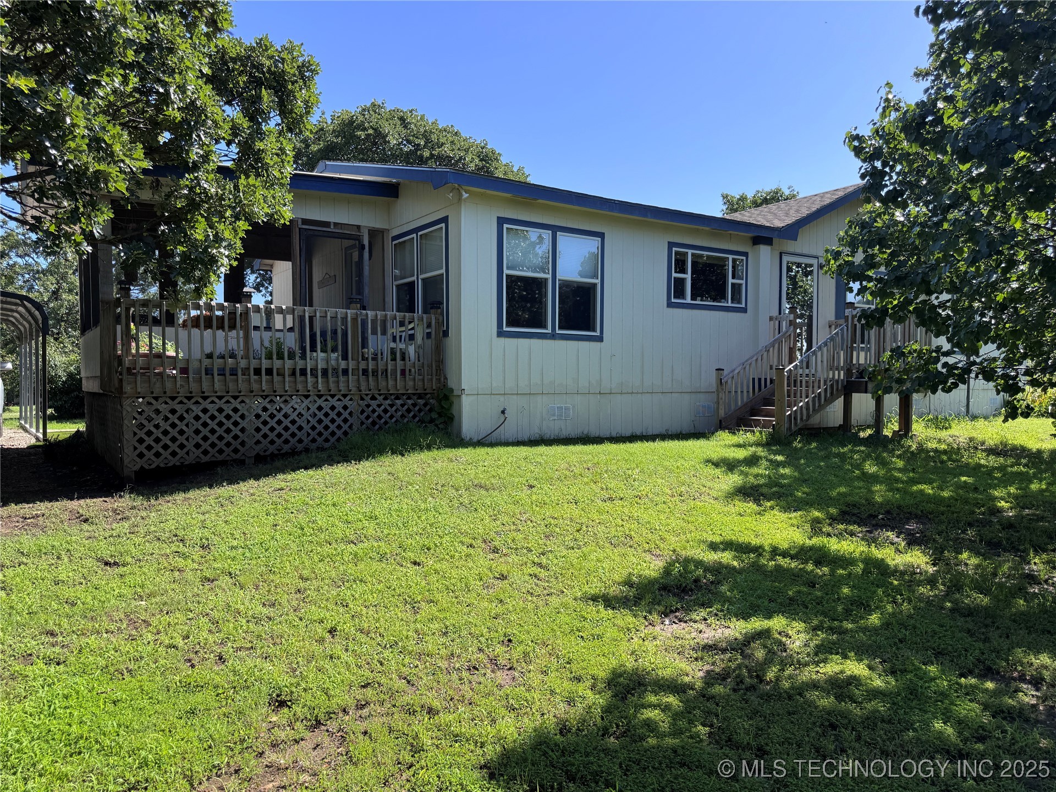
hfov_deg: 71.6
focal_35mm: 24
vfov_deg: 56.8
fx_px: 732
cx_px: 528
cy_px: 396
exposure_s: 1/1869
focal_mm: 6.76
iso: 80
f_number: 1.78
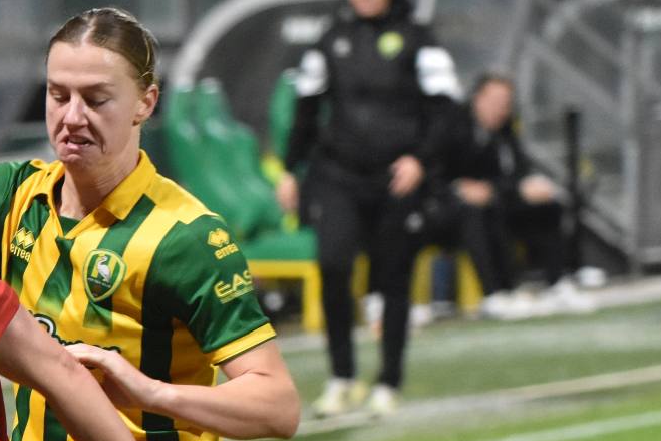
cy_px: 626
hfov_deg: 3.8
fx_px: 10030
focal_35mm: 546
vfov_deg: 2.5
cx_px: -207
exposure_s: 1/400
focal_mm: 125
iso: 2000
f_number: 2.8
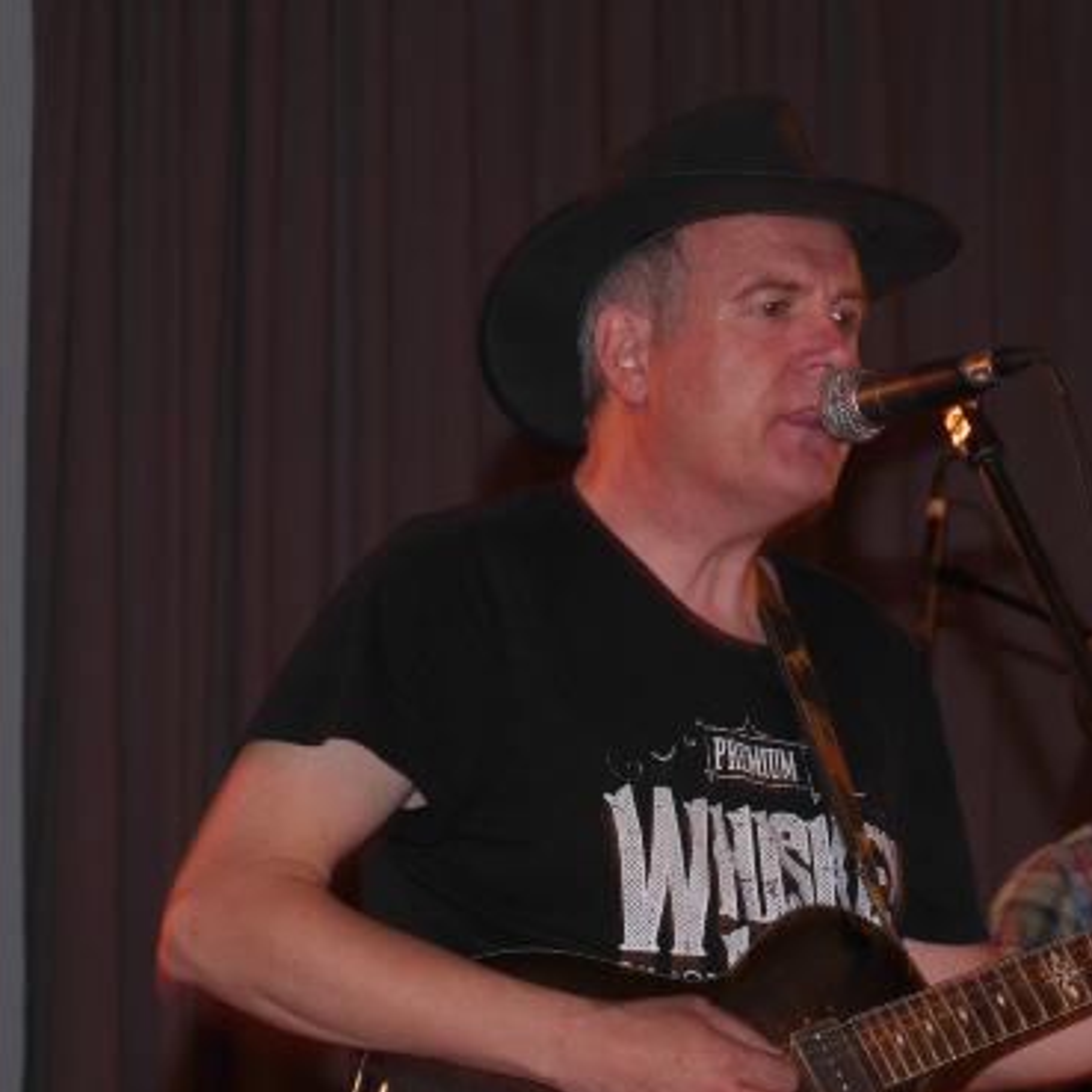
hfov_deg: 8.4
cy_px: 876
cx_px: 861
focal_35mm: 207
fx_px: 7388
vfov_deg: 8.4
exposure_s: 1/8
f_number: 5.6
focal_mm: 54
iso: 200
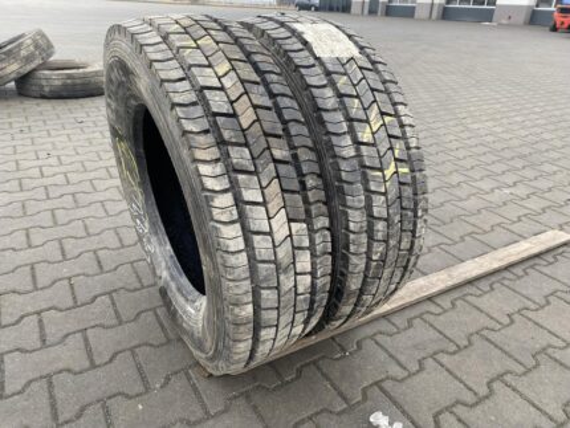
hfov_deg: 67.3
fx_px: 428
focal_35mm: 26
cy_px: 214
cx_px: 285
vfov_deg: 53.1
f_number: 1.8
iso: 64
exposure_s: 1/122
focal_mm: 4.25
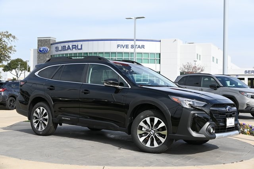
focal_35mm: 51
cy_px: 84
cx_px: 127
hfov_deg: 38.9
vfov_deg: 26.5
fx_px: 360
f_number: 6.3
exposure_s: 1/320
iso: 100
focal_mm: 34
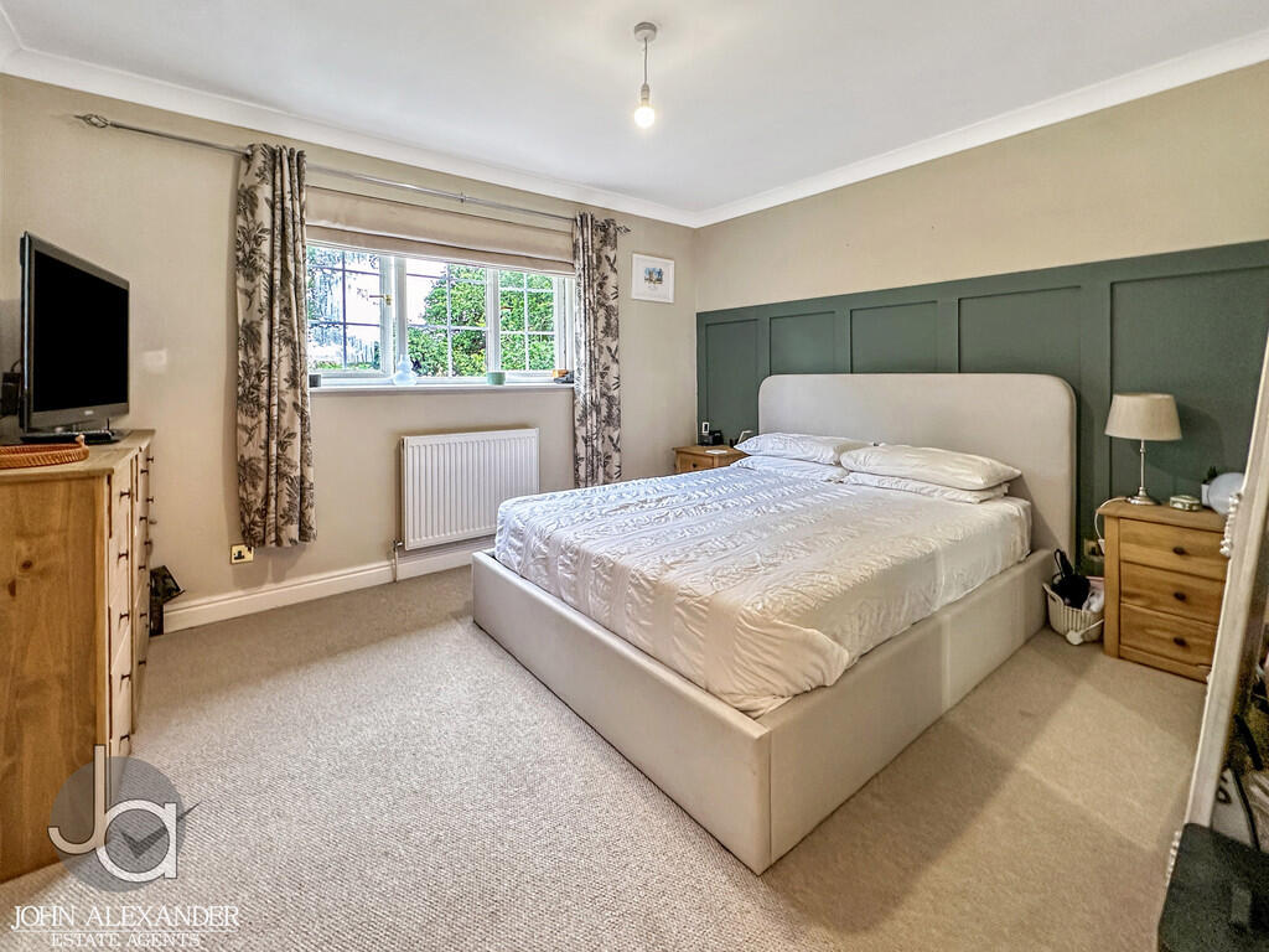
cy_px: 476
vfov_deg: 85.7
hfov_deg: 102.1
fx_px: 513
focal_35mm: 14
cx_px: 634
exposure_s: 1/50
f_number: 2.2
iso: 200
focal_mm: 2.22
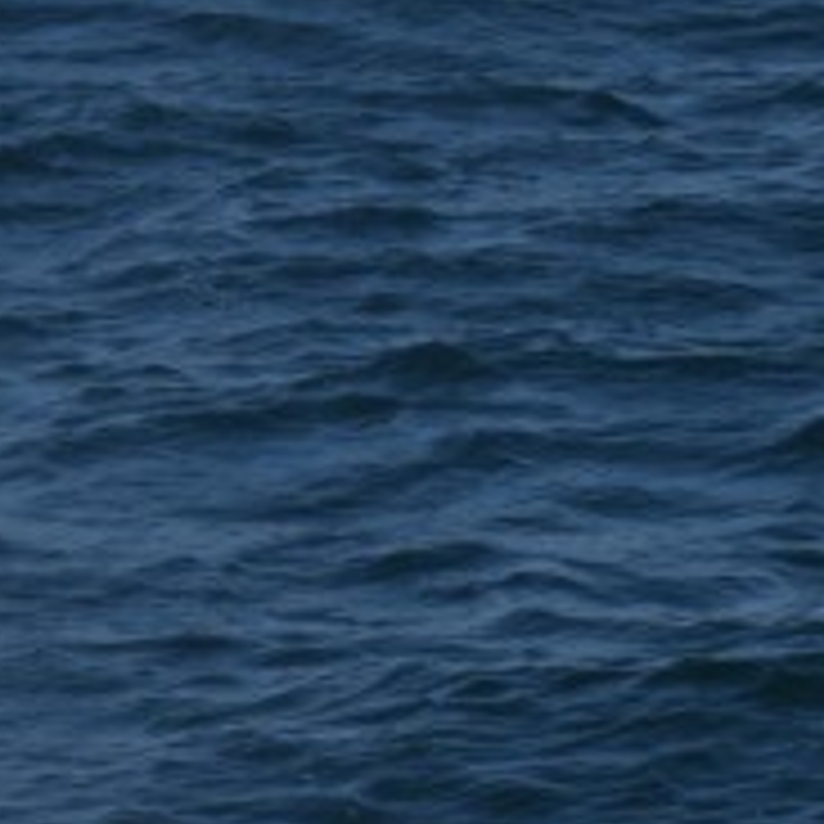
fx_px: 15809
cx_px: 1207
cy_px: 995
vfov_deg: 3.0
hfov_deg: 3.0
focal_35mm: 587
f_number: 4.5
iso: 200
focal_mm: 78
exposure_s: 1/4000
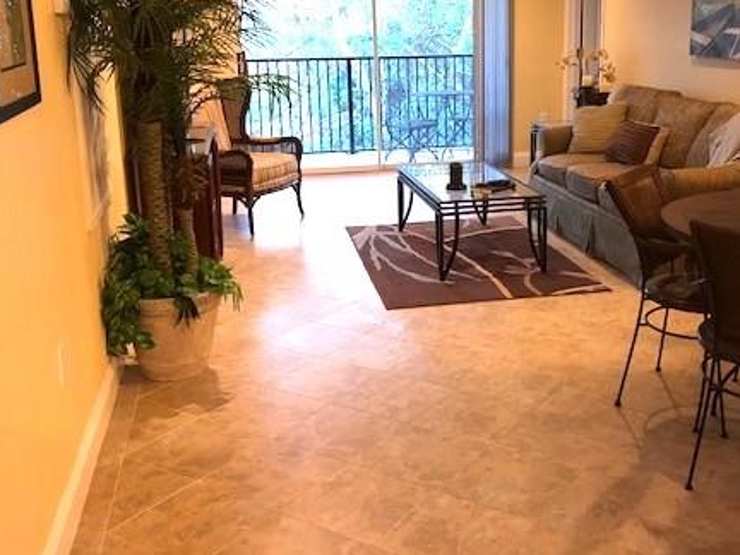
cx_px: 442
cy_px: 216
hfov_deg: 43.6
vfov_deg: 33.5
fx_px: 919
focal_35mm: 43
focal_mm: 3.99
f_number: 1.8
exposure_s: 1/9
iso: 100
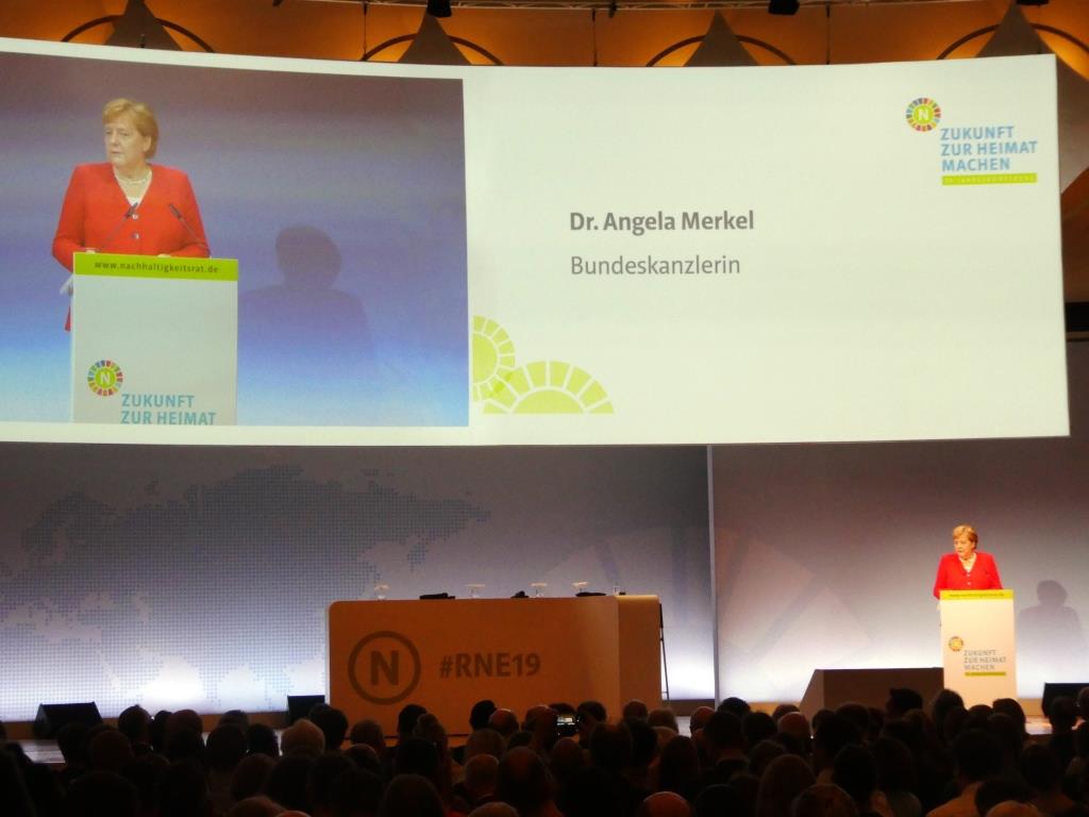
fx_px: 2643
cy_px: 408
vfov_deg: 17.6
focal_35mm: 84
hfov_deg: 23.3
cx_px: 544
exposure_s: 1/80
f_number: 4.8
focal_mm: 15
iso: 400
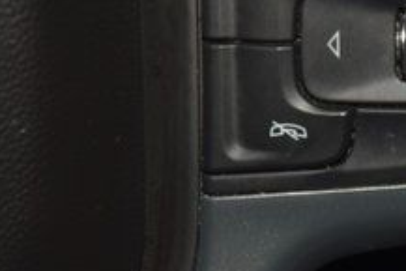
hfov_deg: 6.6
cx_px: 369
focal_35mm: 309
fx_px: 3487
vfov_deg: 4.5
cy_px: 55
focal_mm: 70
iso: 100
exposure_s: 1/125
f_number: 8
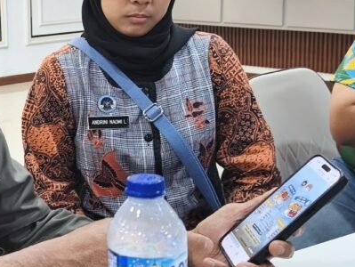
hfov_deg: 25.1
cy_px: 99
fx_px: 770
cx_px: 32
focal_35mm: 75
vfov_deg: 19.6
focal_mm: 6.18
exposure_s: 1/50
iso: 1000
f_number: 1.65
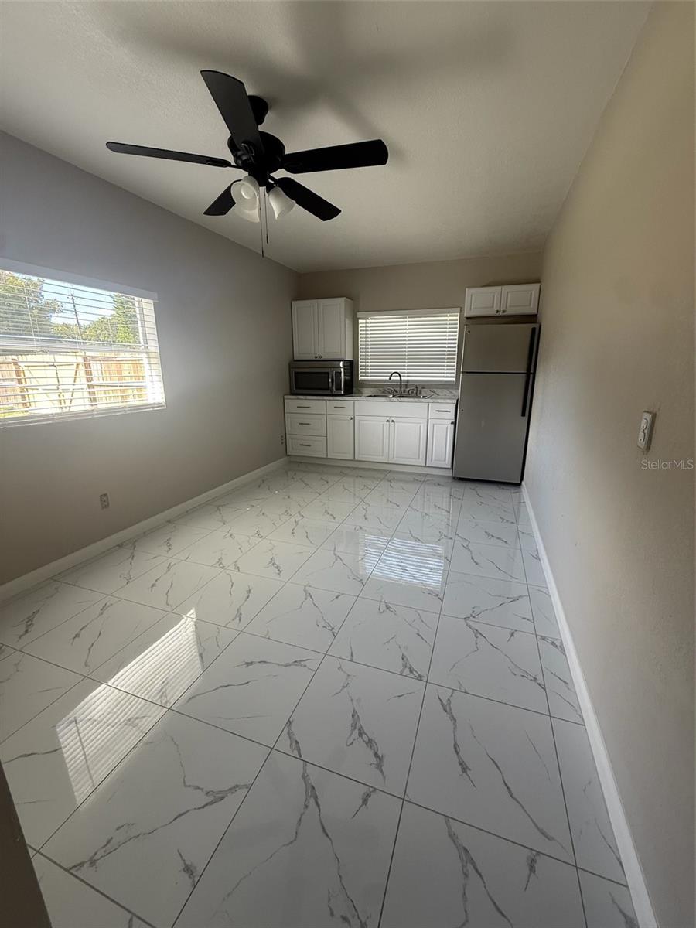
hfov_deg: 85.7
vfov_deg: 102.1
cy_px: 464
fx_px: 375
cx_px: 348
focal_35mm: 14
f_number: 2.2
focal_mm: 2.22
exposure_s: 1/99
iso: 80
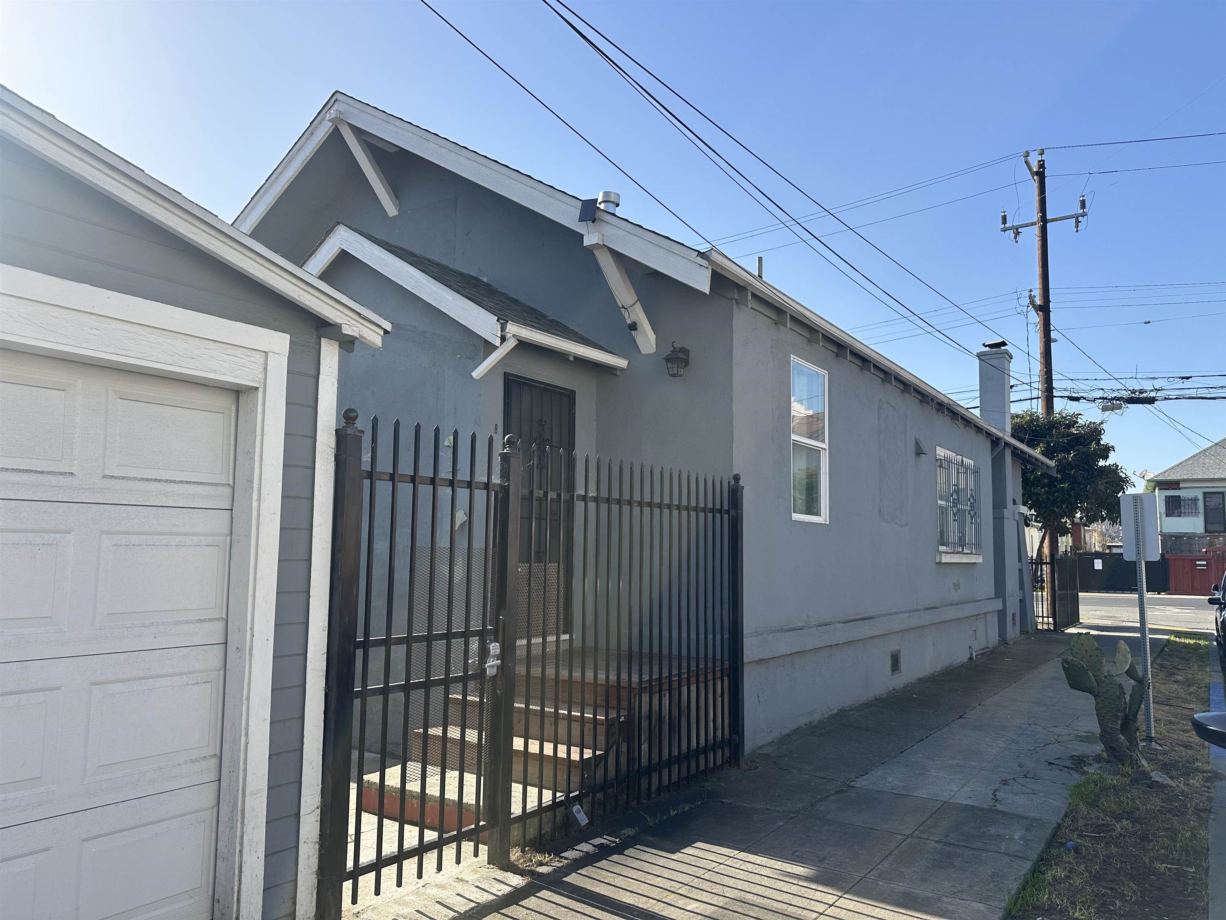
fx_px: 850
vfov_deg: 56.8
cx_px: 613
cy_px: 460
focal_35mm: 24
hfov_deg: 71.6
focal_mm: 6.86
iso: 80
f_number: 1.78
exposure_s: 1/3058
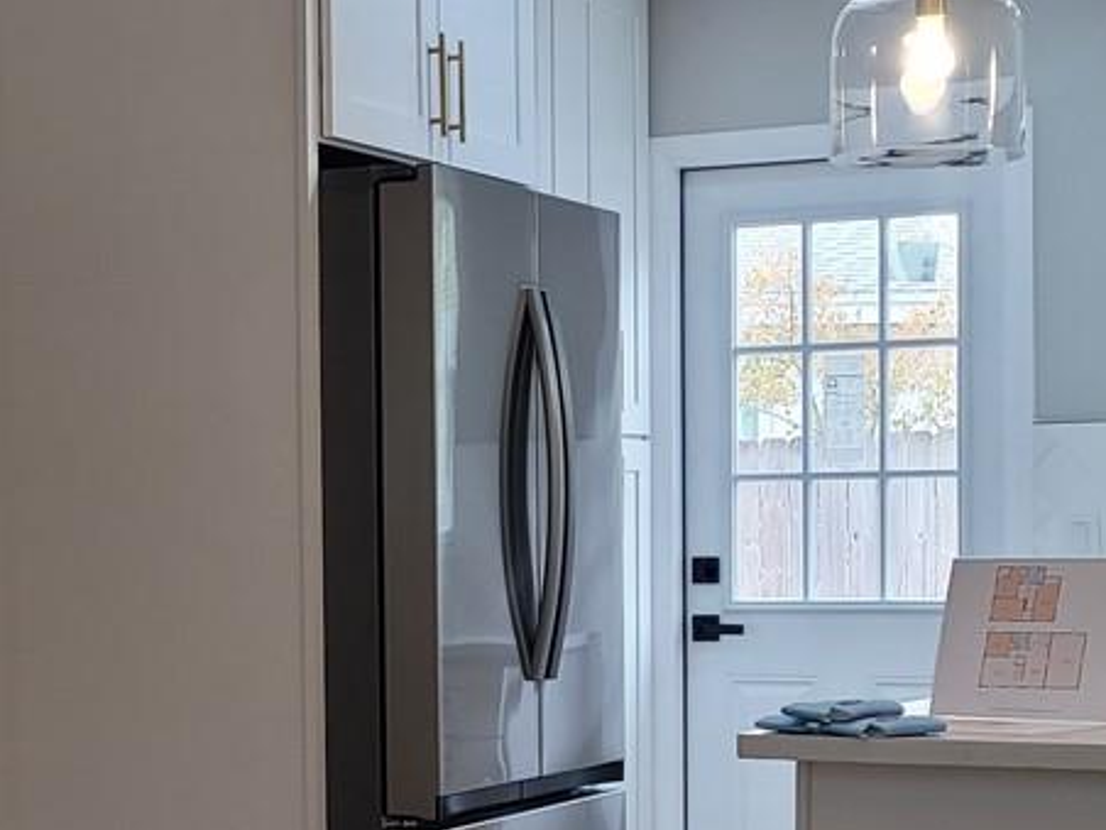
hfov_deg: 21.1
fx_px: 2939
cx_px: 269
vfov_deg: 16.0
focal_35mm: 92
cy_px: 644
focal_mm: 5.4
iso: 64
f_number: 1.8
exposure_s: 1/120
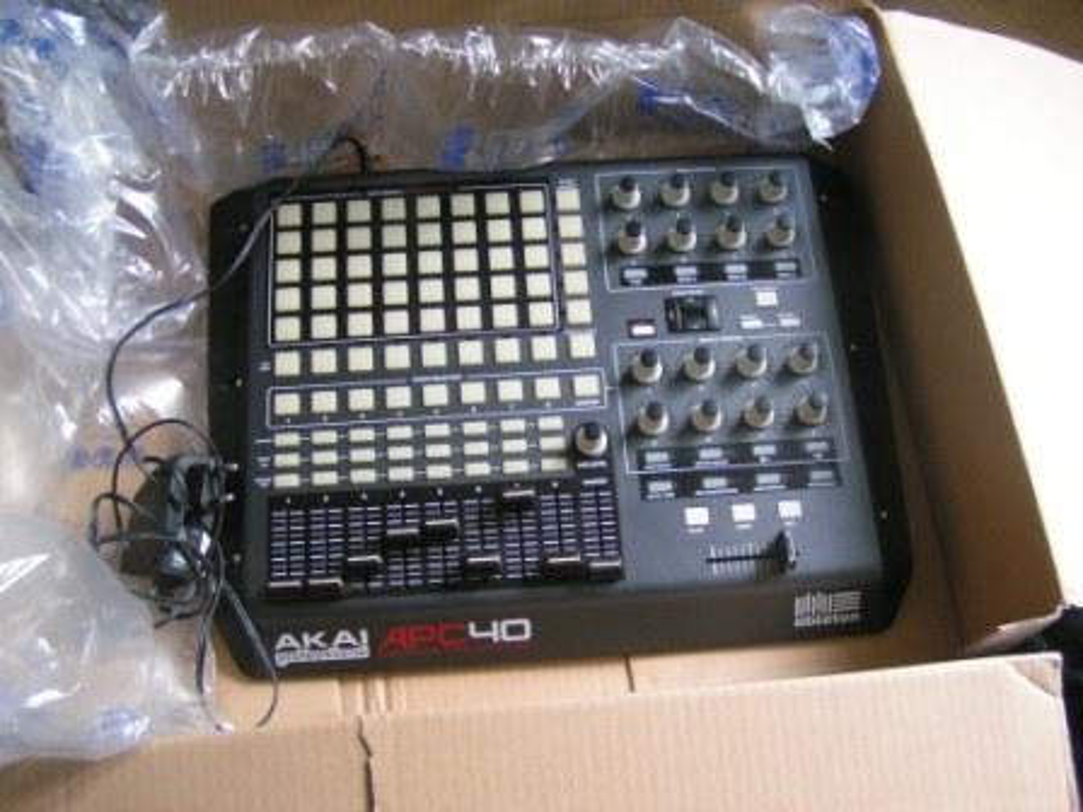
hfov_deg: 49.0
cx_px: 542
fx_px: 1189
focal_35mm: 38
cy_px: 406
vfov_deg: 37.7
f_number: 2.8
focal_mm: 5.8
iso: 200
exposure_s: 1/20
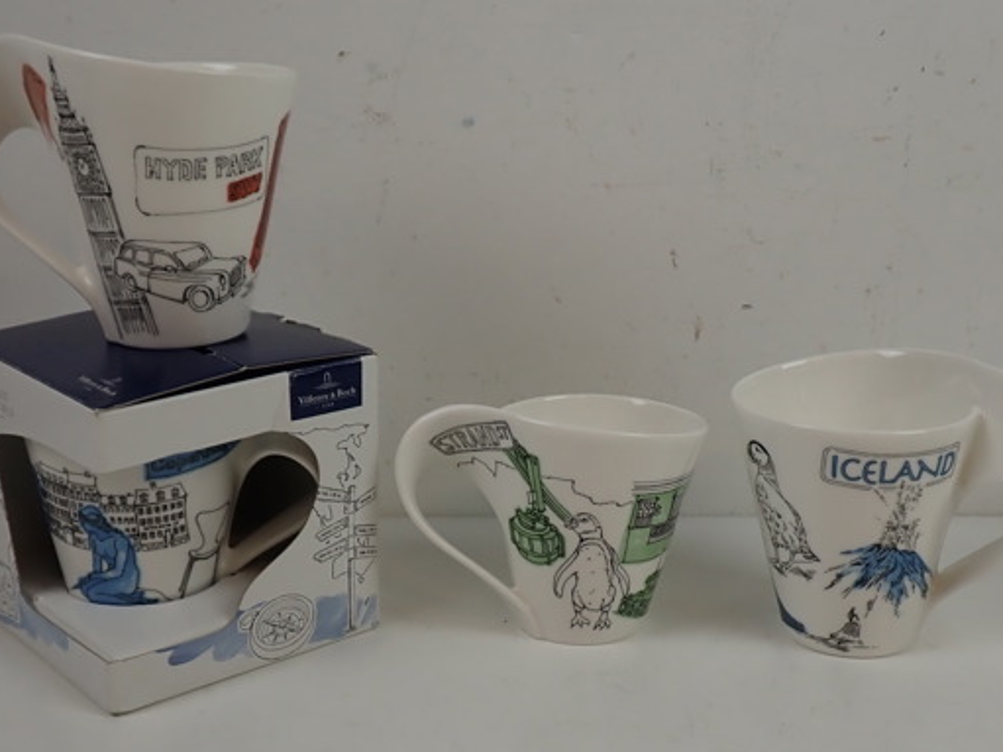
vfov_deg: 30.8
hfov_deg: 40.4
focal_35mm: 47
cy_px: 416
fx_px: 1362
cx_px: 508
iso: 125
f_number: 2.3
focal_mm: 5.4
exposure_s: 1/125
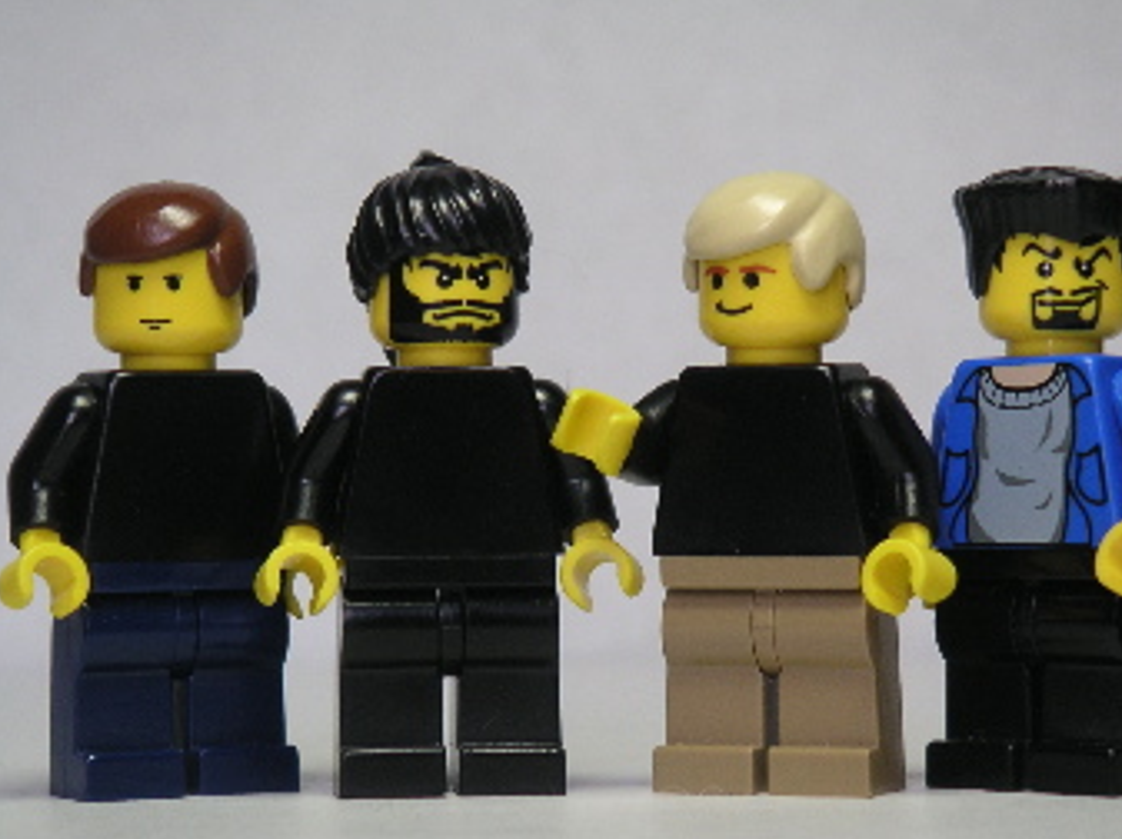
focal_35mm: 140
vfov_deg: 10.6
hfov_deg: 14.1
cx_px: 634
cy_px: 469
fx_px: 4533
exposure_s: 1/111
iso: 80
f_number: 3.6
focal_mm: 17.1
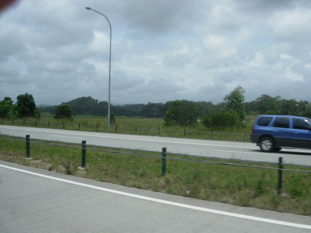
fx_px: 341
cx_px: 156
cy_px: 116
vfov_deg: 37.7
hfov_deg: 49.0
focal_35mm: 38
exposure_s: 1/664
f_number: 4.8
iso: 79
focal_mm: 7.8
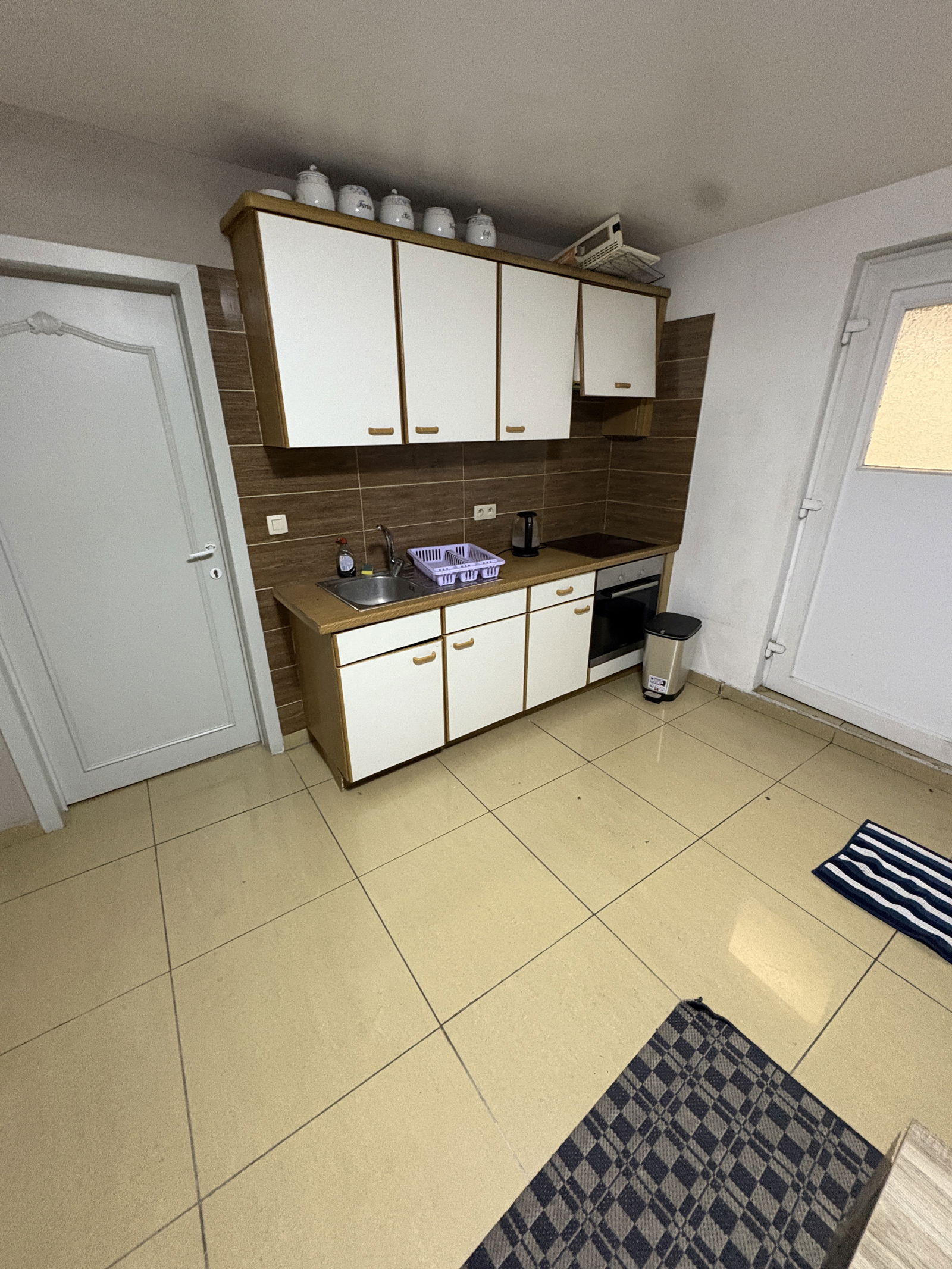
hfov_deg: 85.7
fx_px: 513
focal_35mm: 14
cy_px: 634
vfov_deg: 102.1
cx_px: 476
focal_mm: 2.22
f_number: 2.2
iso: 800
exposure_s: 1/50
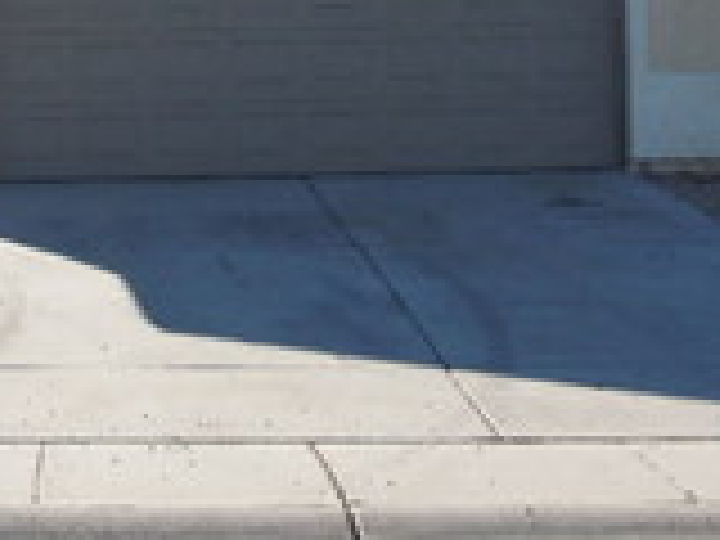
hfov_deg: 18.7
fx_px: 2163
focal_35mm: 104
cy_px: 63
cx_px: 158
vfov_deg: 14.1
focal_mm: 8.7
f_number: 8
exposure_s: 1/640
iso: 400
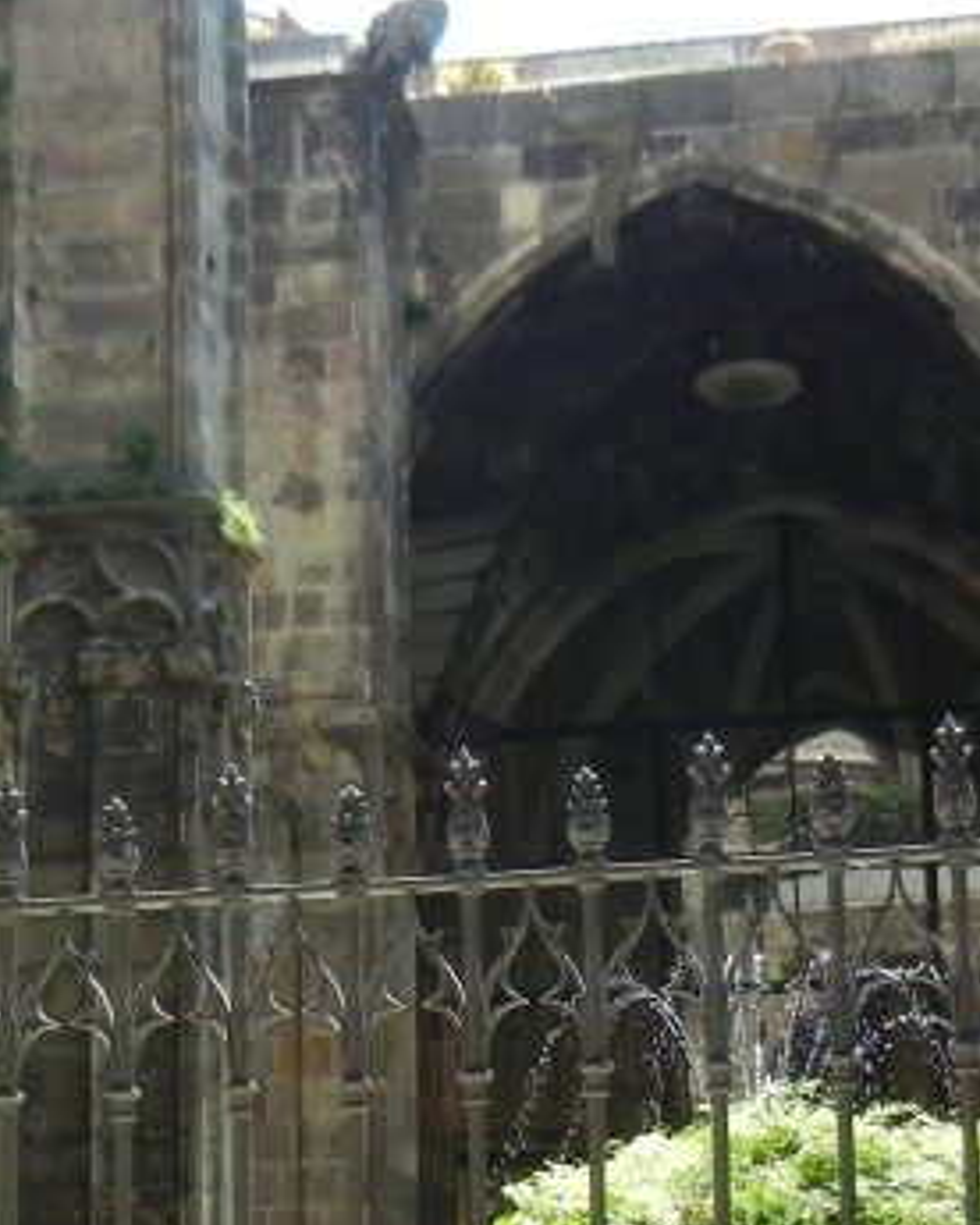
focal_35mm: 87
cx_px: 501
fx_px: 3154
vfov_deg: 21.6
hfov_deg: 17.7
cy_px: 1069
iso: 160
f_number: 3.5
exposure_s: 1/246
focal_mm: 5.4
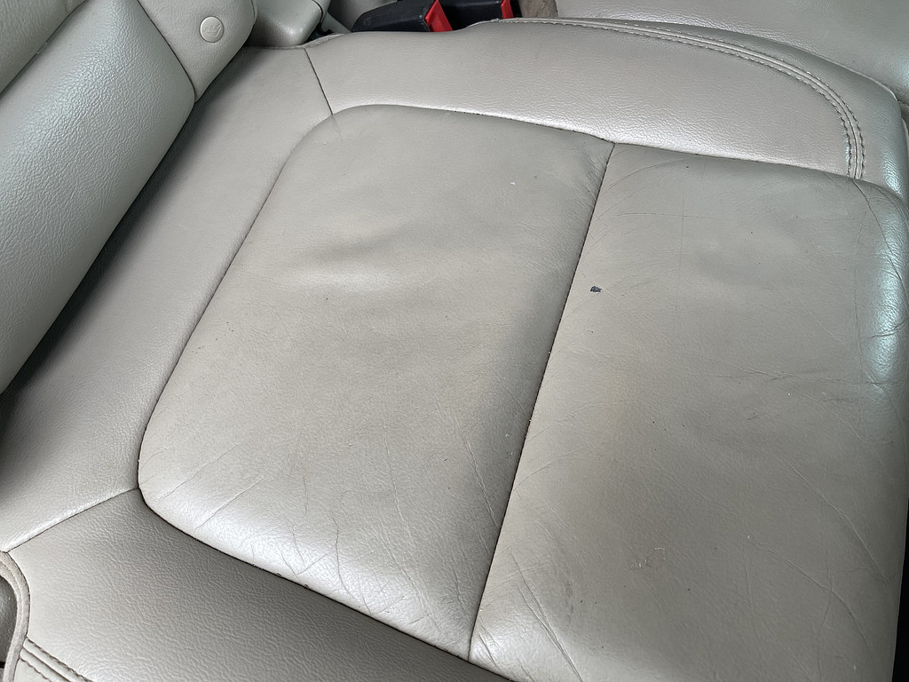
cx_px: 454
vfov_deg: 54.9
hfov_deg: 69.4
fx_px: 656
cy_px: 341
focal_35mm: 25
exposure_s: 1/121
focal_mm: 5.1
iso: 80
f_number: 1.6
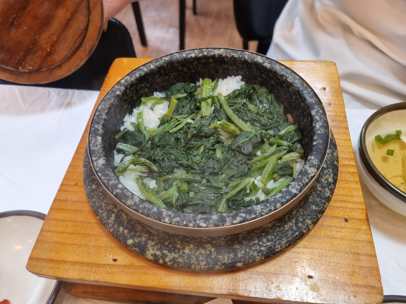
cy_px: 152
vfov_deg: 53.1
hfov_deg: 67.3
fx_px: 305
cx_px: 203
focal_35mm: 26
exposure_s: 1/120
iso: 200
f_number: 1.8
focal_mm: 5.4
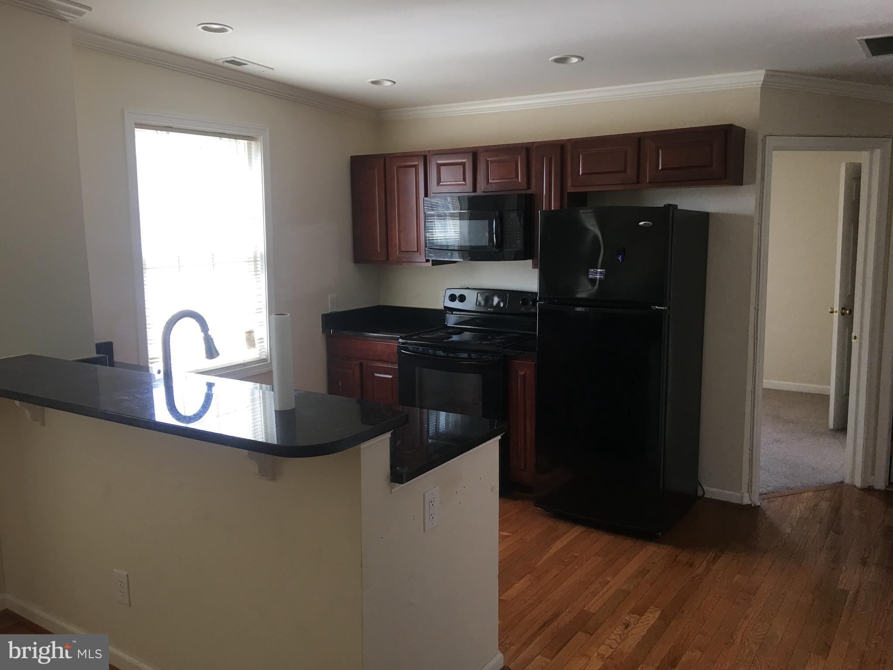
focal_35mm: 29
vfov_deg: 48.2
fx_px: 748
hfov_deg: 61.7
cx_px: 446
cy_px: 335
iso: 25
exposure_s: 1/30
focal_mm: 4.15
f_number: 2.2
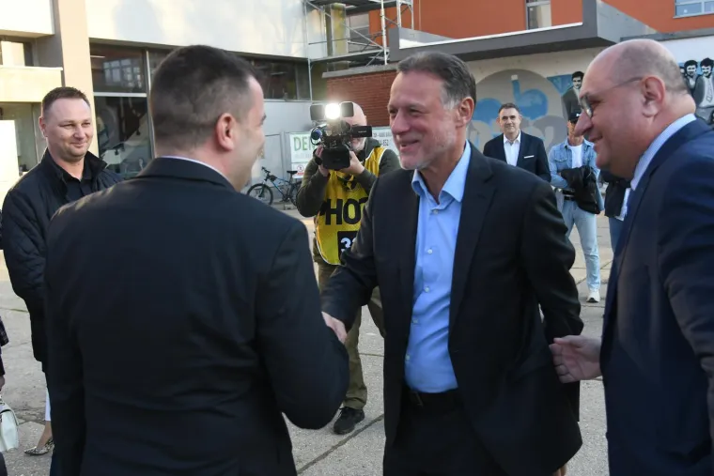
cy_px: 238
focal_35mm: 36
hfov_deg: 53.1
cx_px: 357
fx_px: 714
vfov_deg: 36.9
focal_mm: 24
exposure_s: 1/800
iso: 640
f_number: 4
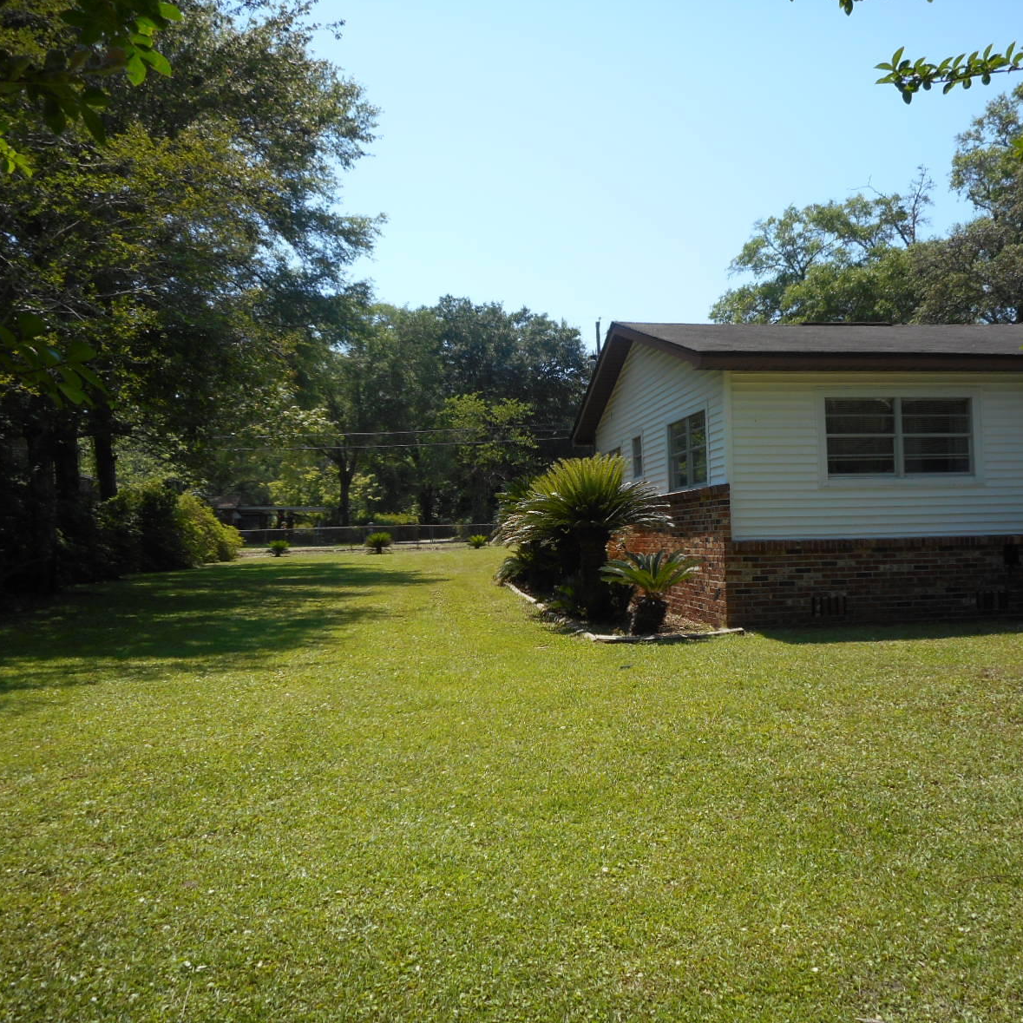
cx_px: 588
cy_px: 509
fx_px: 1003
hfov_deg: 53.8
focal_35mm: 30
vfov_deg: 54.0
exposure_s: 1/640
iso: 80
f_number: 3.7
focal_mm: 4.5
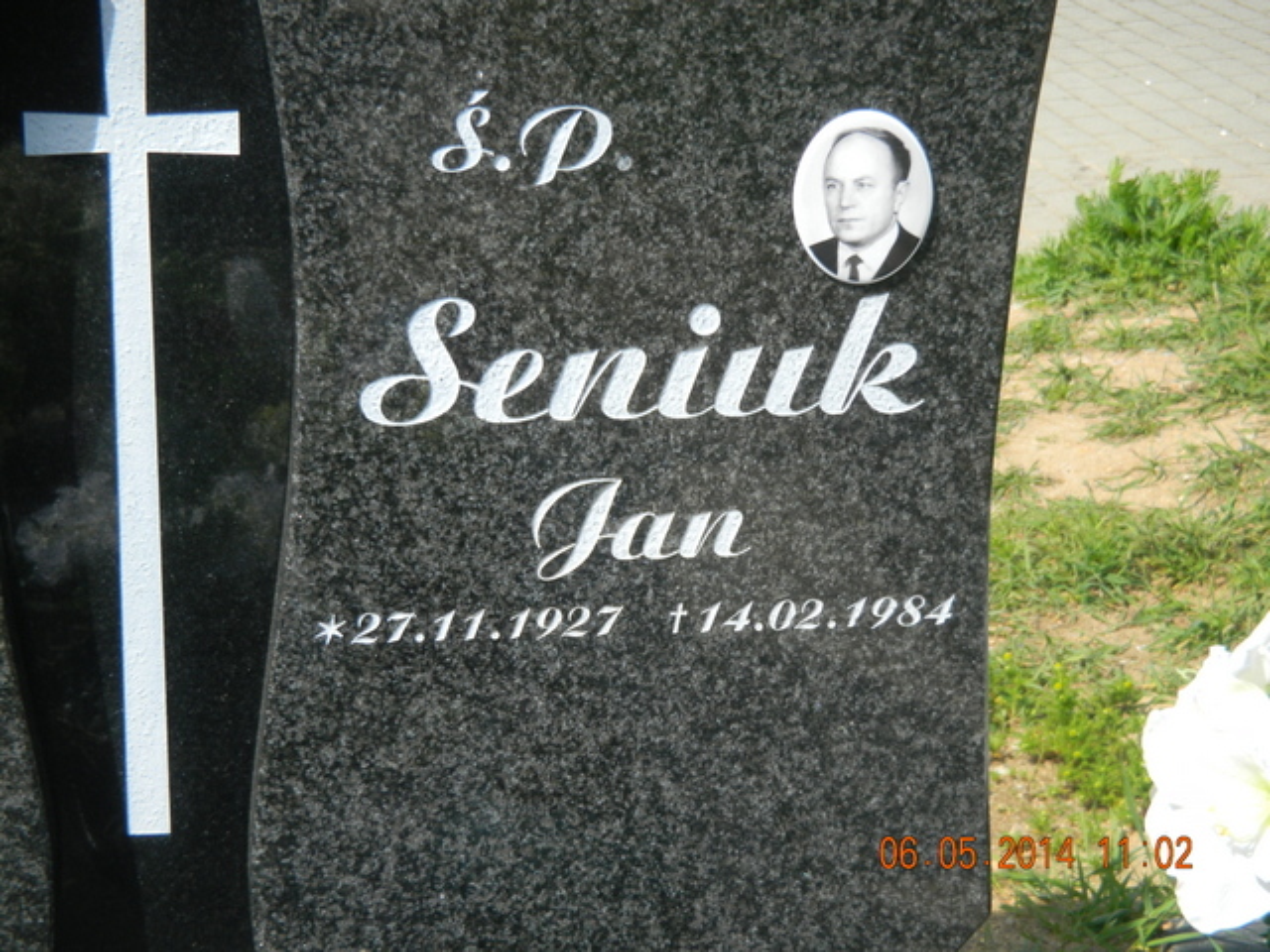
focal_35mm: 83
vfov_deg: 17.8
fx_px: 3045
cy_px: 476
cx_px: 635
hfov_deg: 23.6
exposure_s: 1/340
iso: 80
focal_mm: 14.9
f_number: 4.8
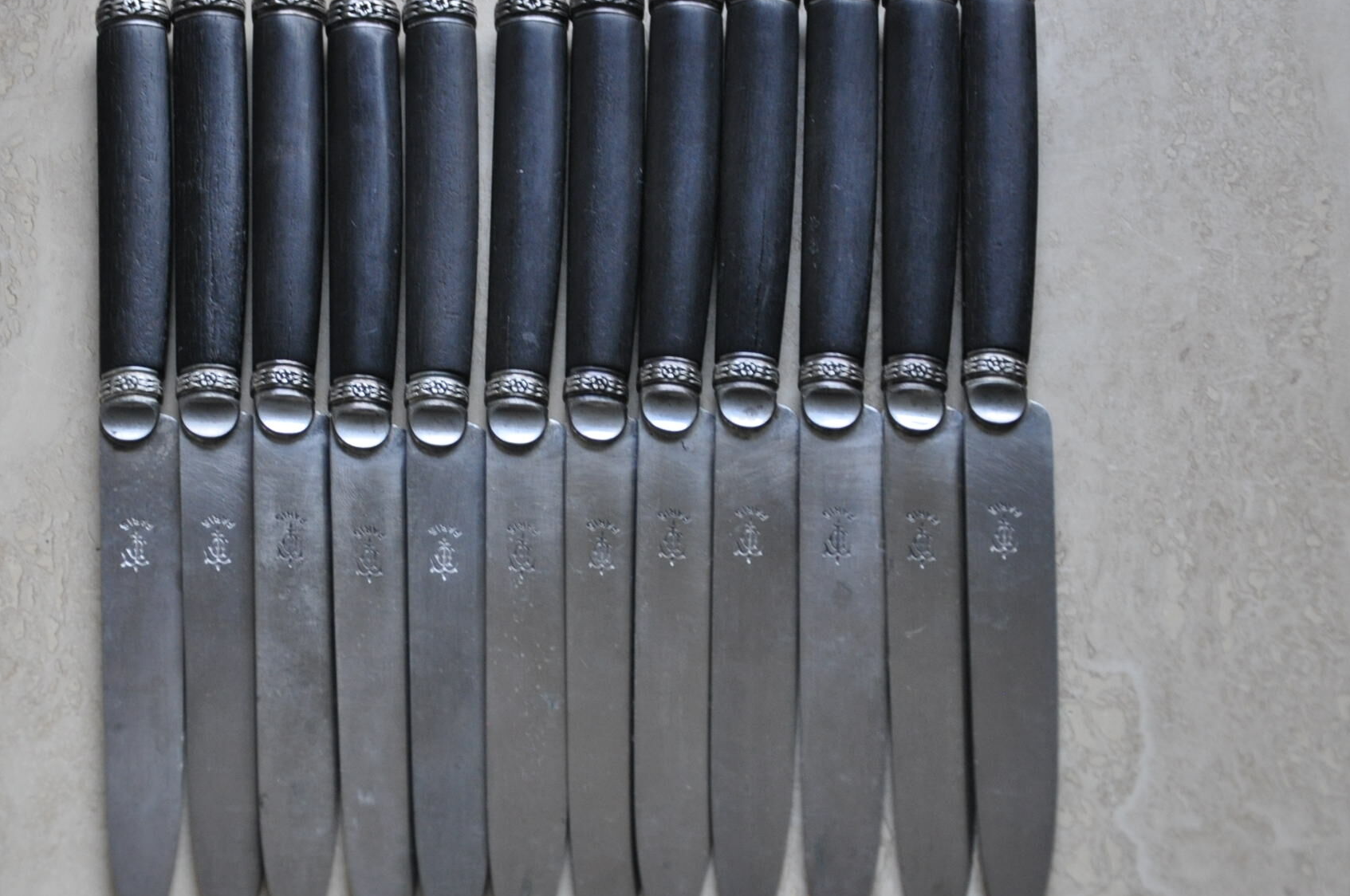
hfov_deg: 21.4
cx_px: 510
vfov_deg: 14.4
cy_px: 493
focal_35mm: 95
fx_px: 3558
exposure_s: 1/40
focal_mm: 50
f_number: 5
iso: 800
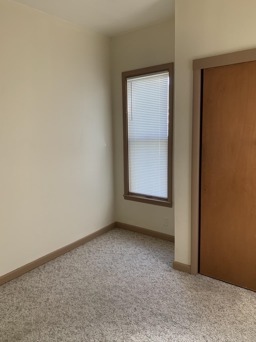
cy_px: 171
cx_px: 128
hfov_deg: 53.1
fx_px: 256
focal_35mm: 26
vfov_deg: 67.3
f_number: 1.8
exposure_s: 1/60
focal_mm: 4.25
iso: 100
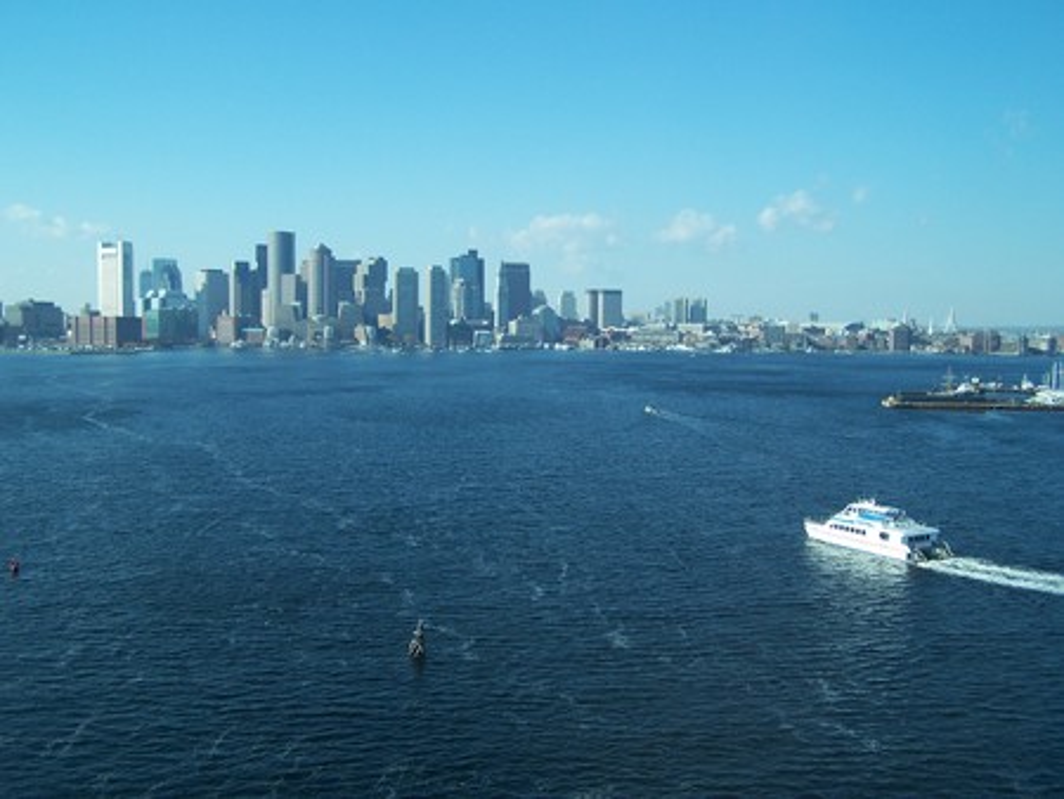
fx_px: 1169
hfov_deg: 49.0
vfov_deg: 37.8
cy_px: 400
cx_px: 532
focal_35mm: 38
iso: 80
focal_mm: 6.3
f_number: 2.8
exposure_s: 1/640
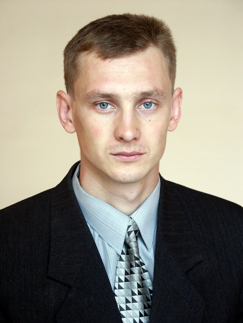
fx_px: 1217
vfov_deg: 15.2
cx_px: 122
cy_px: 162
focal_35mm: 130
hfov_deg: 11.4
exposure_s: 1/30
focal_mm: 32.98
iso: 100
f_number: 3.5
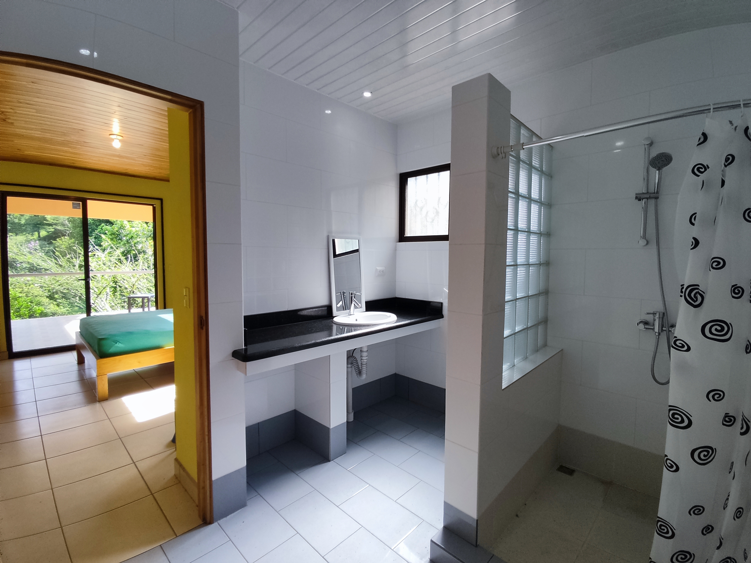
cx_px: 376
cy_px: 282
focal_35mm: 15
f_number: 2.2
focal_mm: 1.6
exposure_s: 1/100
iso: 74
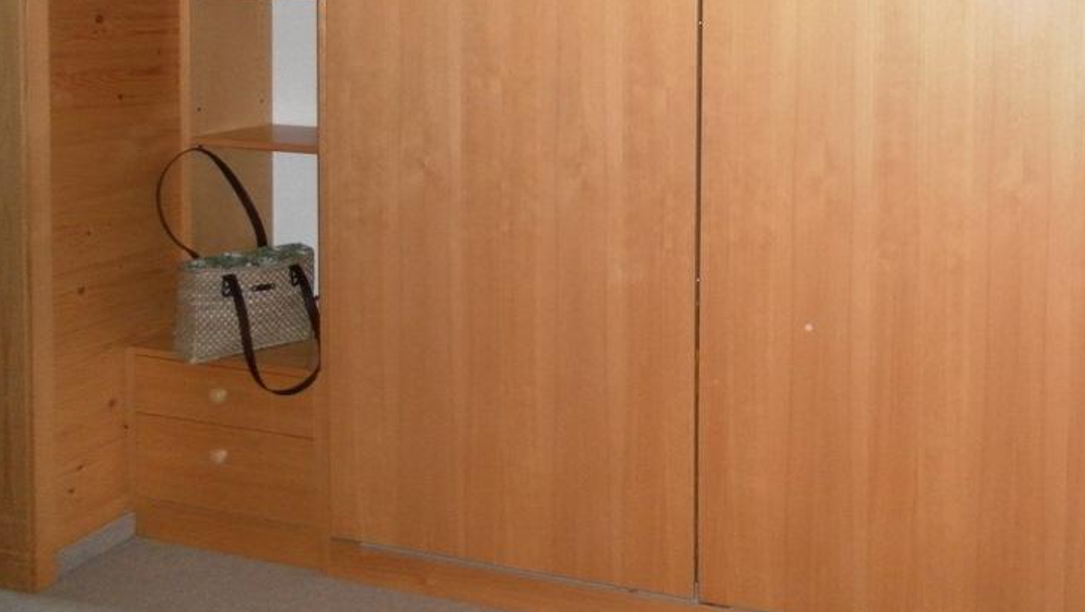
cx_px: 734
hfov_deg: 46.5
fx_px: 1238
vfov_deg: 26.6
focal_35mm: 43
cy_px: 42
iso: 250
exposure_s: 1/30
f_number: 3.2
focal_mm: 4.9
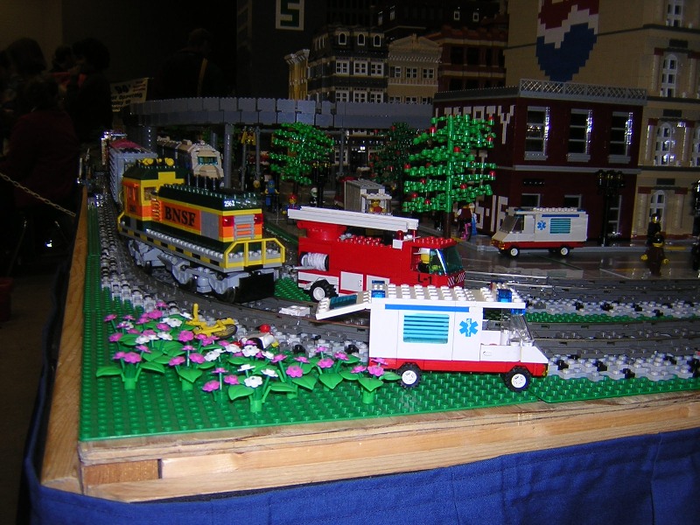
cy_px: 262
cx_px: 350
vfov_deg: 39.7
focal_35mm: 36
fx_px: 728
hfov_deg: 51.4
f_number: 2.6
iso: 100
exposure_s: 1/60.1
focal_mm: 4.7
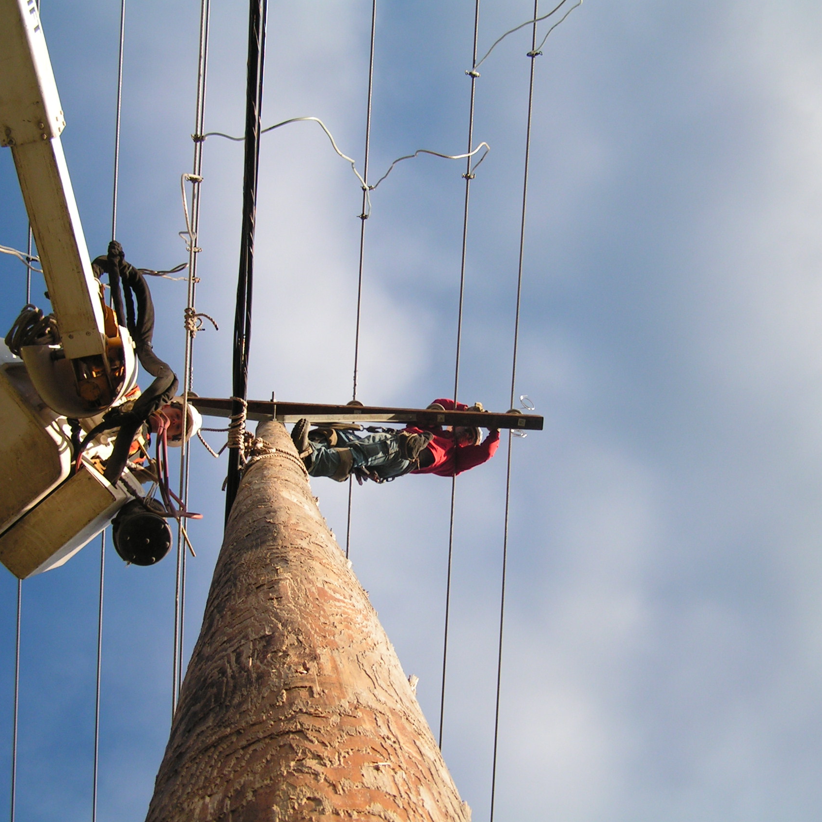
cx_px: 401
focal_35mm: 45
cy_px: 410
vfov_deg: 37.6
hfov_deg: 37.5
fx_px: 1209
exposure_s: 1/800
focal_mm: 6.3
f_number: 2.8
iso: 50
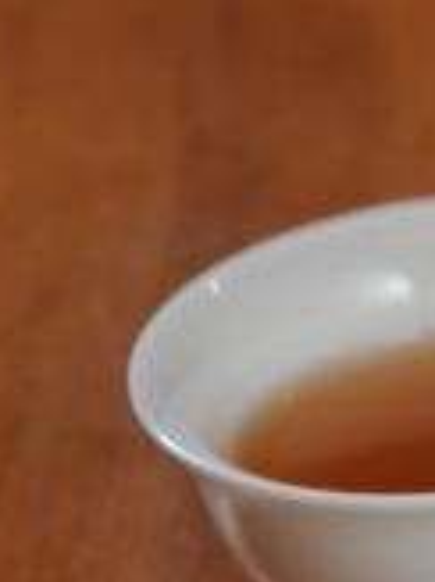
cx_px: 1669
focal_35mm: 483
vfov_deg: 4.1
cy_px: 380
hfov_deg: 3.0
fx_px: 8103
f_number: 7.1
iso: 320
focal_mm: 80
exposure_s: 1/20
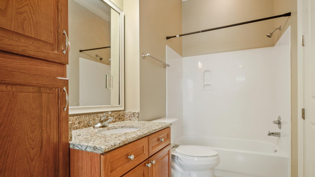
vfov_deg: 58.1
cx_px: 157
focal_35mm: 19
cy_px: 100
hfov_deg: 89.6
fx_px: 159
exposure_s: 1/8
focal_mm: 18
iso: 800
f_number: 11
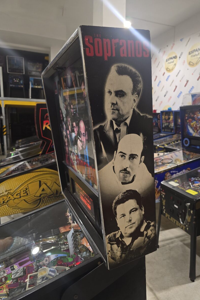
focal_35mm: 24
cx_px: 106
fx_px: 200
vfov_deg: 73.8
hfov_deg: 53.1
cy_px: 150
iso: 80
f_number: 1.7
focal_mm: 6.3
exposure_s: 1/100
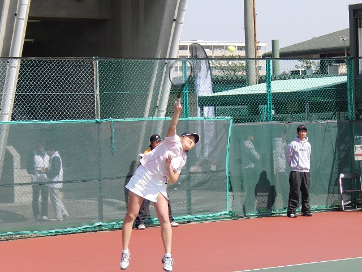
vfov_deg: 12.7
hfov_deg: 16.8
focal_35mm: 117
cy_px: 136
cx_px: 181
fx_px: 1224
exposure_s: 1/500
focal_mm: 20.8
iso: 100
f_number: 4.1
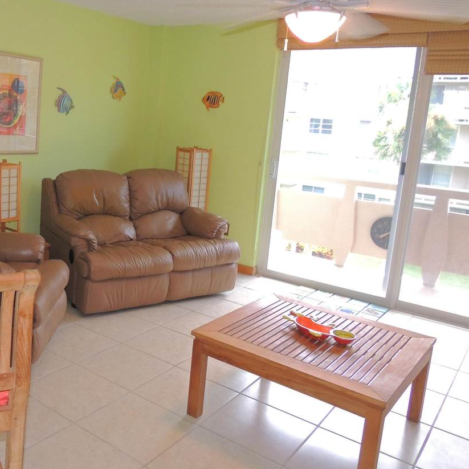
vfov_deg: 49.6
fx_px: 506
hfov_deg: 47.7
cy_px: 205
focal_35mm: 33
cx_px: 111
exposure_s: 1/40
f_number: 3
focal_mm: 4.3
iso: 360
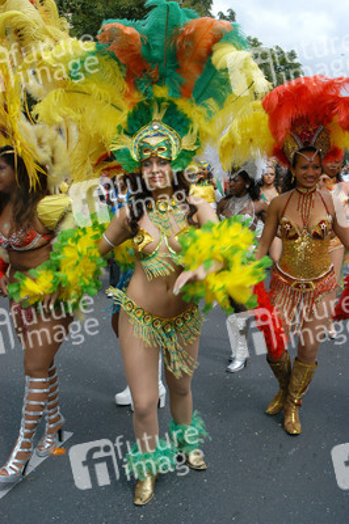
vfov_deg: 53.2
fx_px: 524
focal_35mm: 36
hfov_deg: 36.8
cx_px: 174
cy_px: 262
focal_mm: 24
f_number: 13
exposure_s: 1/100
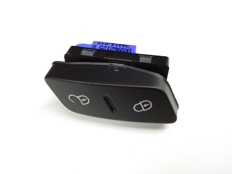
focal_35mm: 32
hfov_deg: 56.8
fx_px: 214
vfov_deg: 44.2
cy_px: 87
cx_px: 116
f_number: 2.4
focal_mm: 3.4
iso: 400
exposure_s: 1/15
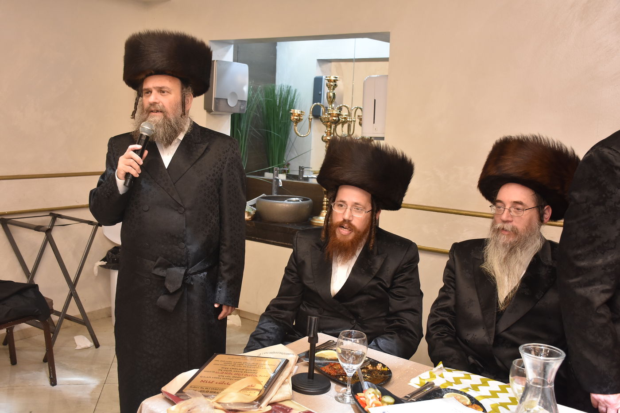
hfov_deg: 49.5
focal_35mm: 39
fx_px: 672
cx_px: 310
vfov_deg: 34.2
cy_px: 206
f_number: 5.6
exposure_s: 1/100
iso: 1250
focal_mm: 26
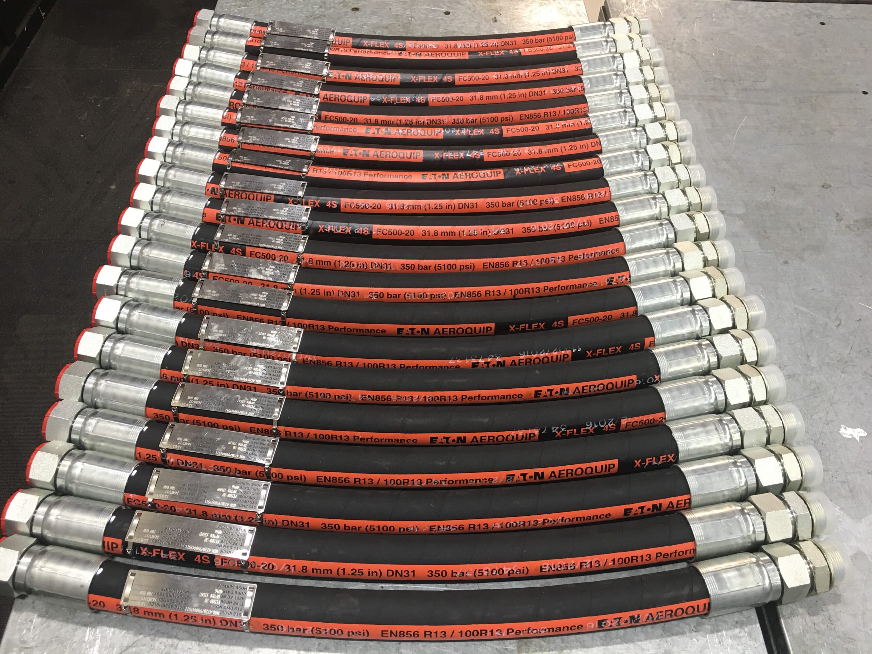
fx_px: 731
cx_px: 436
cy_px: 327
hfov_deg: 61.7
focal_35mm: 29
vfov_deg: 48.2
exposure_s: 1/17
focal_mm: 4.15
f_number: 2.2
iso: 40
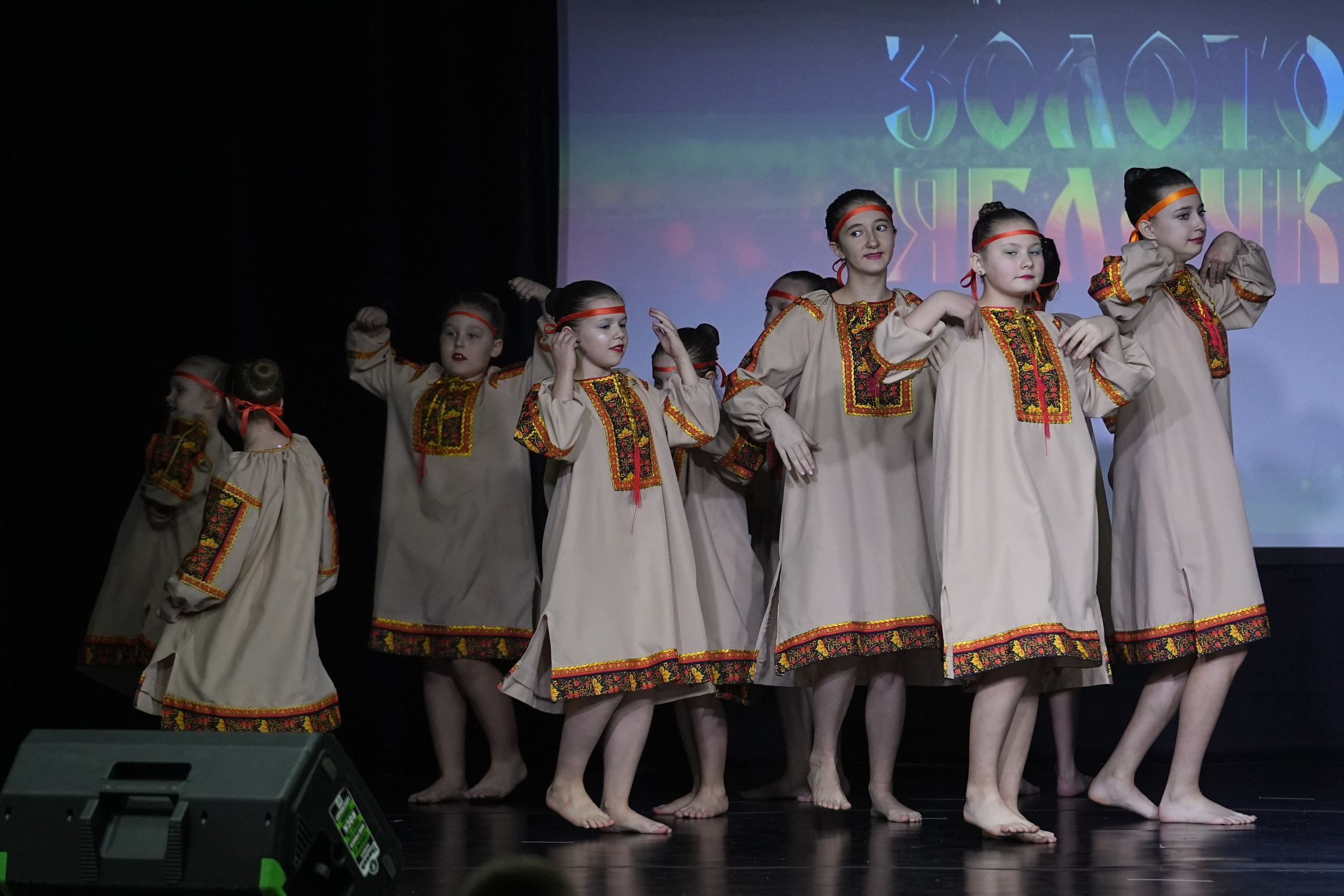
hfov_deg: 10.2
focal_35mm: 202
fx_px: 7541
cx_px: 672
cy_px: 448
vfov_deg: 6.8
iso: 2000
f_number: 2.8
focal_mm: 135
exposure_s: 1/400
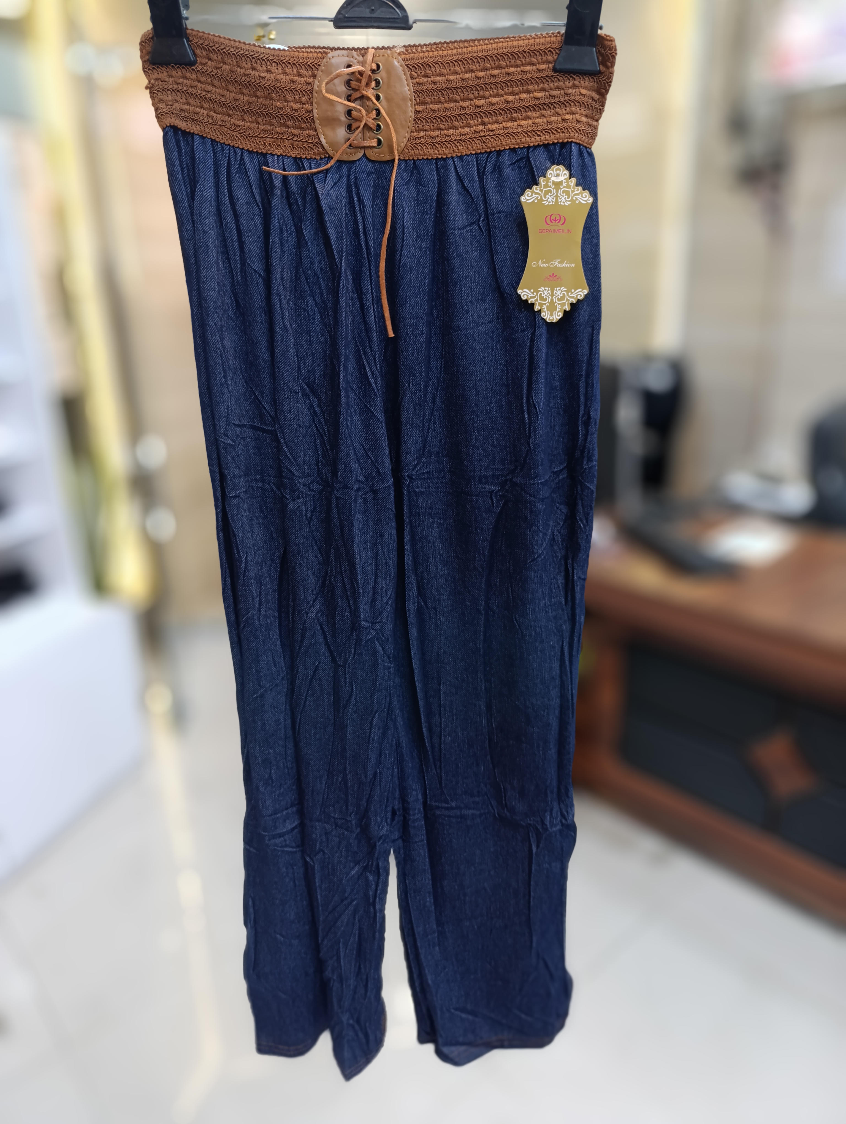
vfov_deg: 73.8
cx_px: 423
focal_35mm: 23
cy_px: 562
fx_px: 748
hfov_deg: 59.0
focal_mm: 6.14
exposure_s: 1/100
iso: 640
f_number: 1.6
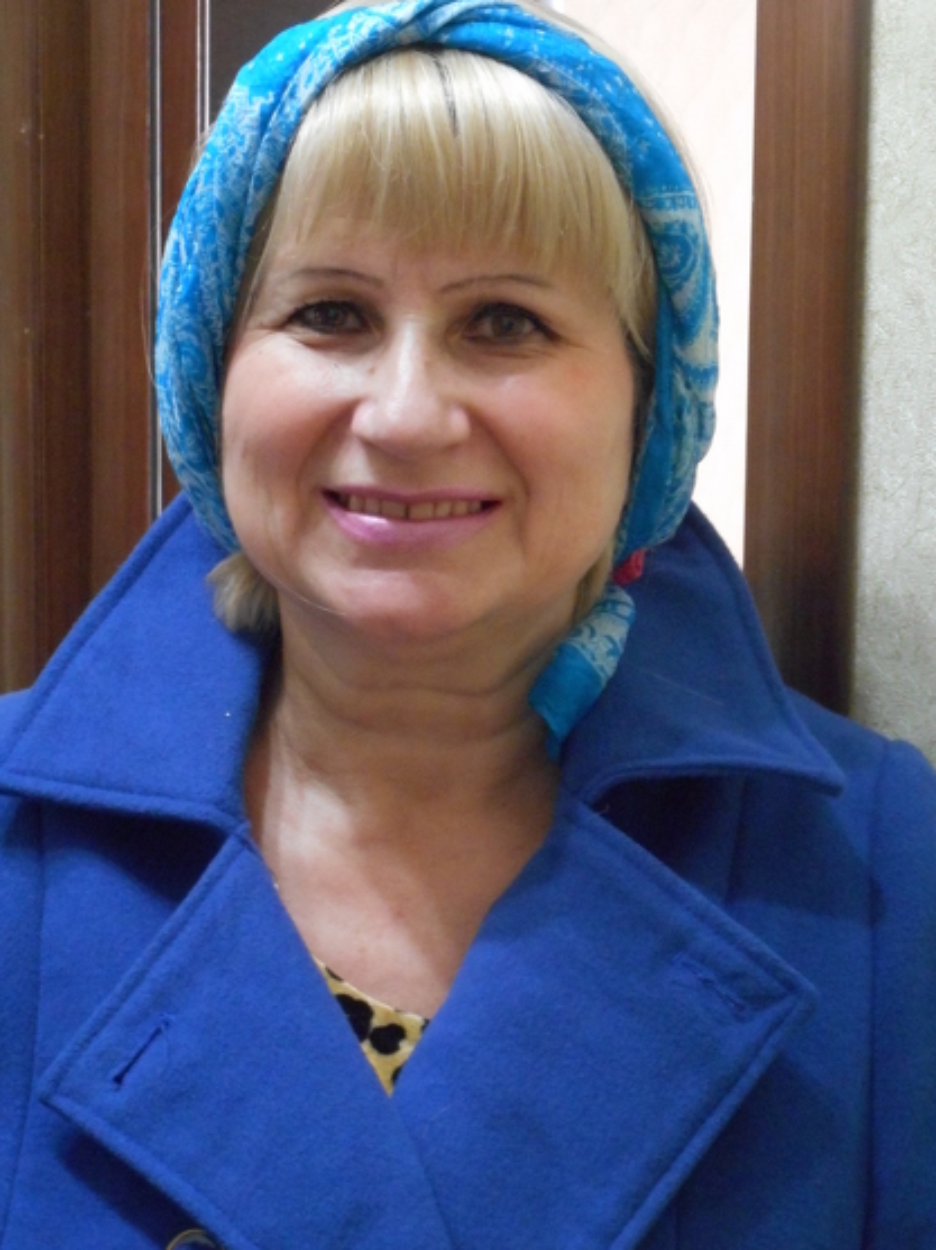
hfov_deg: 17.8
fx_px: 2996
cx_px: 483
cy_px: 581
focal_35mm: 83
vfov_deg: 23.6
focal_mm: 13.8
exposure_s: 1/5
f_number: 5.5
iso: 800
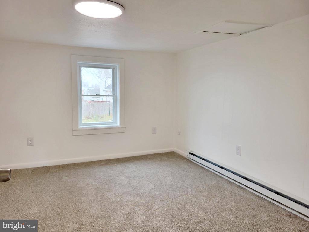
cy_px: 116
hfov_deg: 67.3
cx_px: 154
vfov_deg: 53.1
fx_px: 232
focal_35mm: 26
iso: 64
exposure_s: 1/120
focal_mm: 5.4
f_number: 1.8
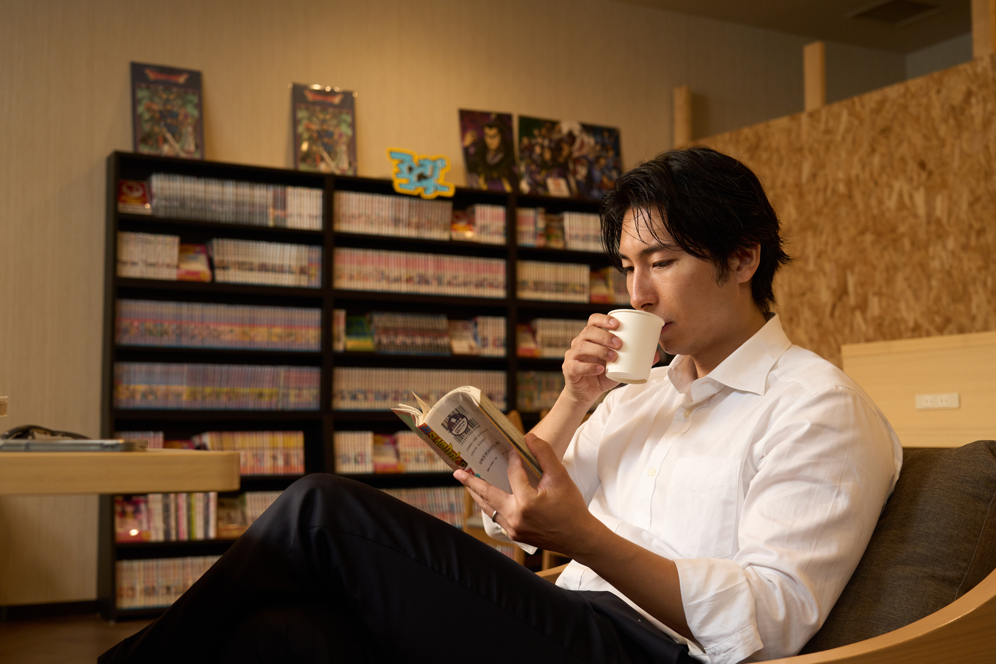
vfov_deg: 31.9
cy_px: 332
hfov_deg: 46.4
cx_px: 498
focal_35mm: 42
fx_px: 1162
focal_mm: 42
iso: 640
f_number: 5
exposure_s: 1/160
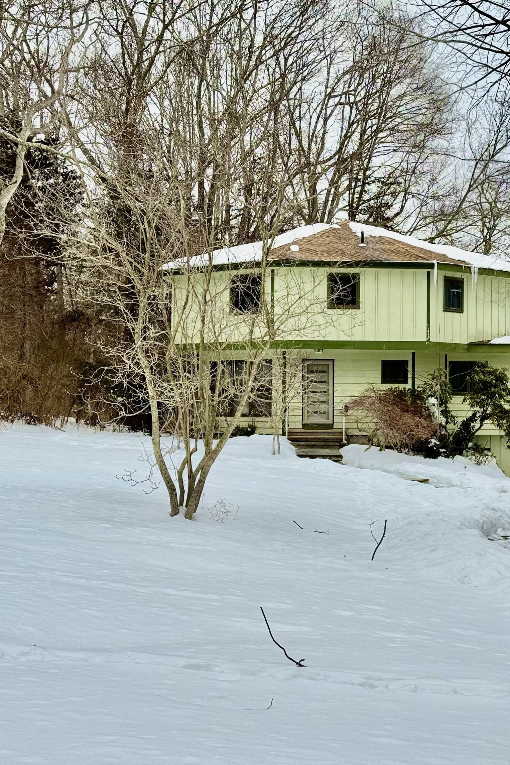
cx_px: 391
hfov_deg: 20.1
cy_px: 384
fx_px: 1424
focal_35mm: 67
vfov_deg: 30.1
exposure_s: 1/3817
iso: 64
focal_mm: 6.76
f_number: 1.78
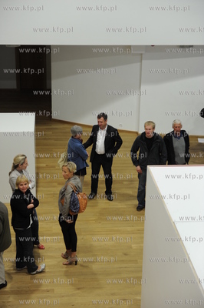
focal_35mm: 70
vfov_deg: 28.9
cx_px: 102
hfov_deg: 19.4
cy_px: 154
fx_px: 596
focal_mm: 70
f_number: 3.2
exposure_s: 1/40
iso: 800
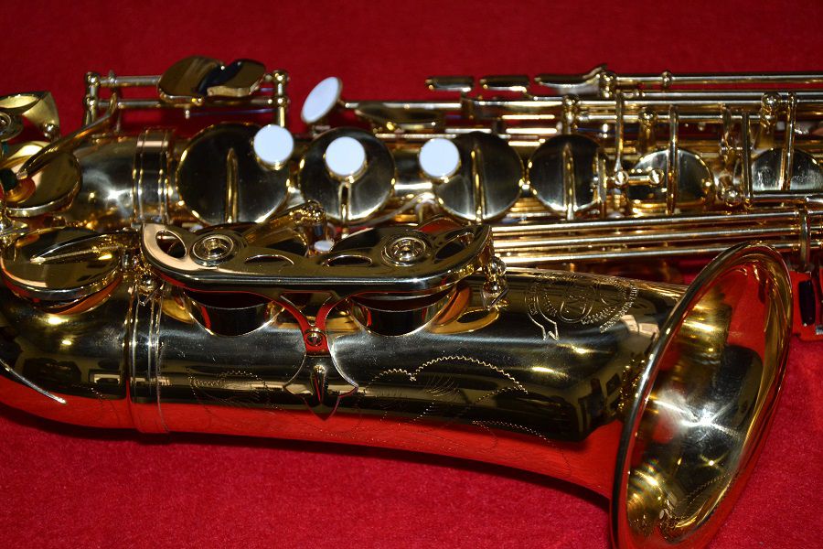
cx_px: 412
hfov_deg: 27.0
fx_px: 1714
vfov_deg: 18.2
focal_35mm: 75
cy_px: 274
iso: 1000
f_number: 5
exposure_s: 1/60
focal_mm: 50
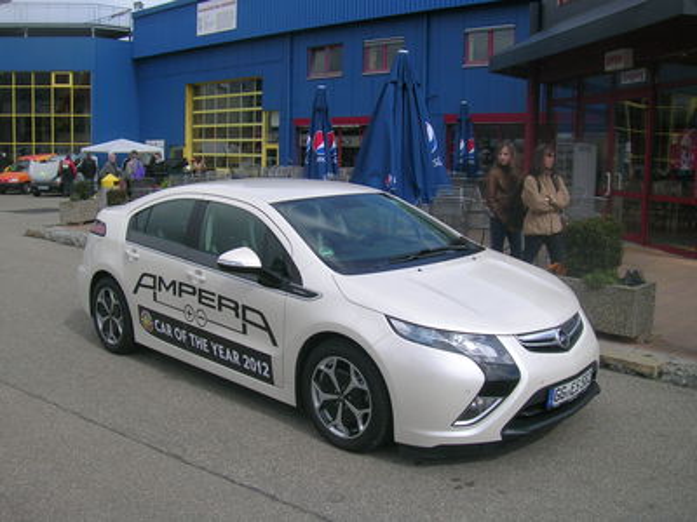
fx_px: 705
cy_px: 261
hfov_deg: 52.6
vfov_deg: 40.7
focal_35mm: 35
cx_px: 348
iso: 50
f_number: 4.8
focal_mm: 5.4
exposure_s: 1/477
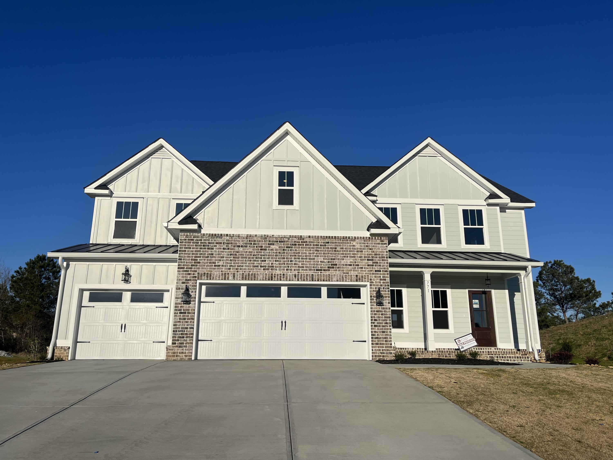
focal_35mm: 26
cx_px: 306
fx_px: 460
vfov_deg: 53.1
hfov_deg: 67.3
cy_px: 230
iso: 50
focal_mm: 5.1
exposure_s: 1/11905
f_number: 1.6
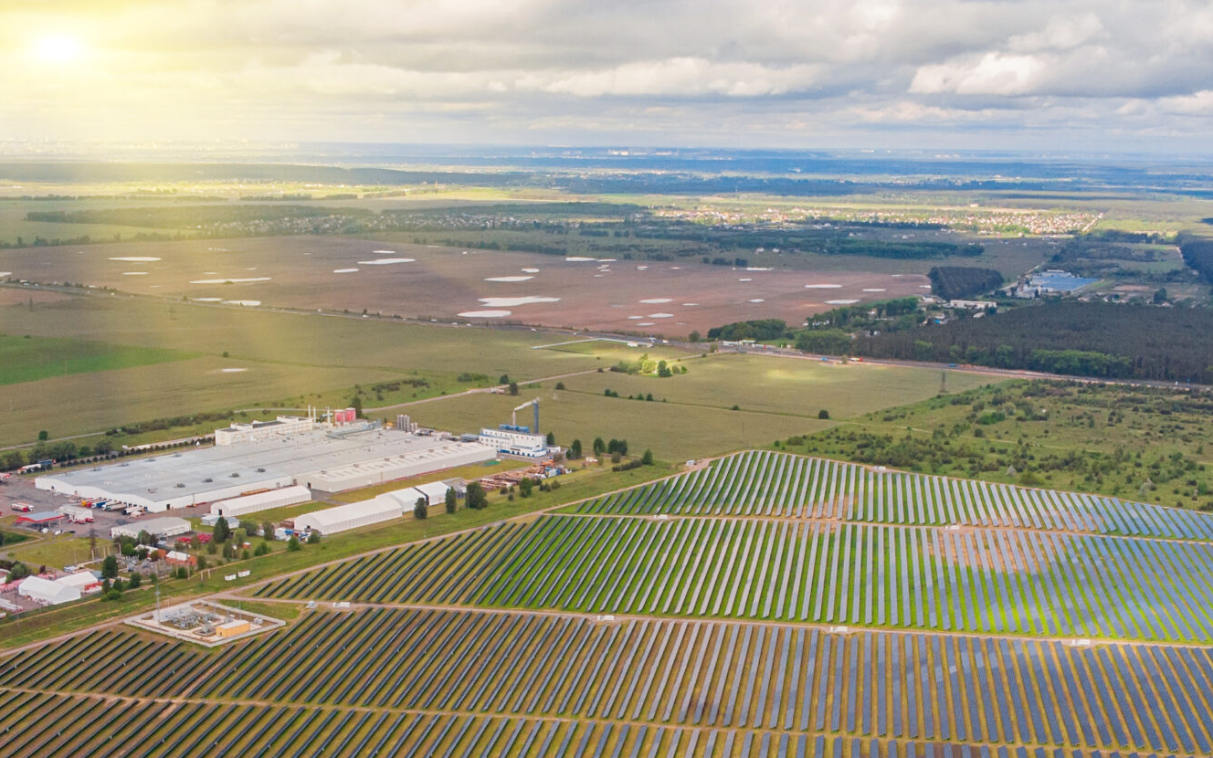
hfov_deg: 41.0
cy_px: 568
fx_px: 1620
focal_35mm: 49
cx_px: 649
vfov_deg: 26.0
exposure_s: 1/850
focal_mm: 4.5
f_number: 2.8
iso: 100
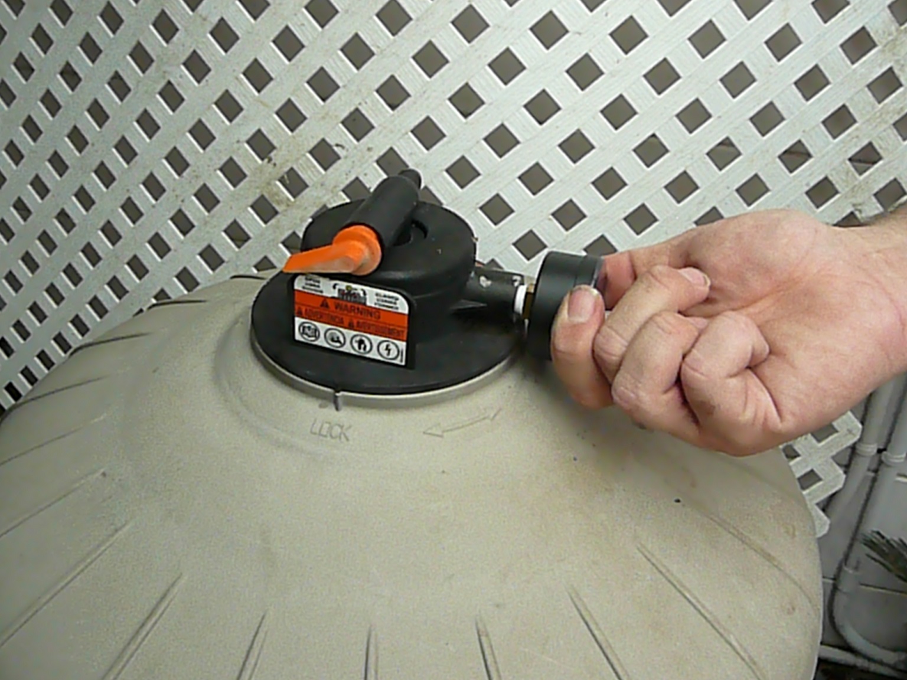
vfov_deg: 40.7
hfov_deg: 52.6
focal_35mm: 35
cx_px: 454
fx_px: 917
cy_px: 340
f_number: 5
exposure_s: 1/400
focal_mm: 5.2
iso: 800
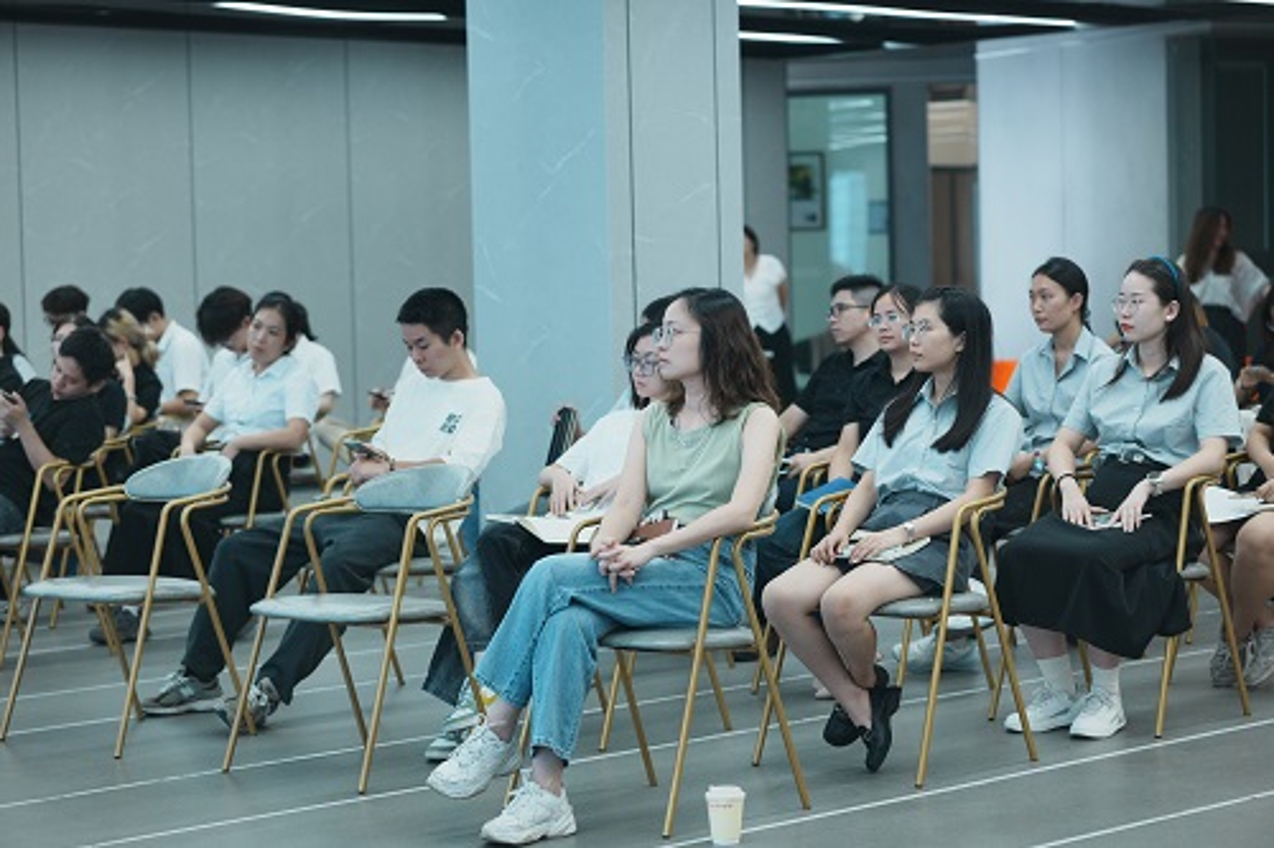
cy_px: 424
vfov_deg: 16.3
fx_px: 2972
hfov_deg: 24.2
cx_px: 637
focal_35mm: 84
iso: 100
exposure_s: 1/100
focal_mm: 56
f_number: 1.7
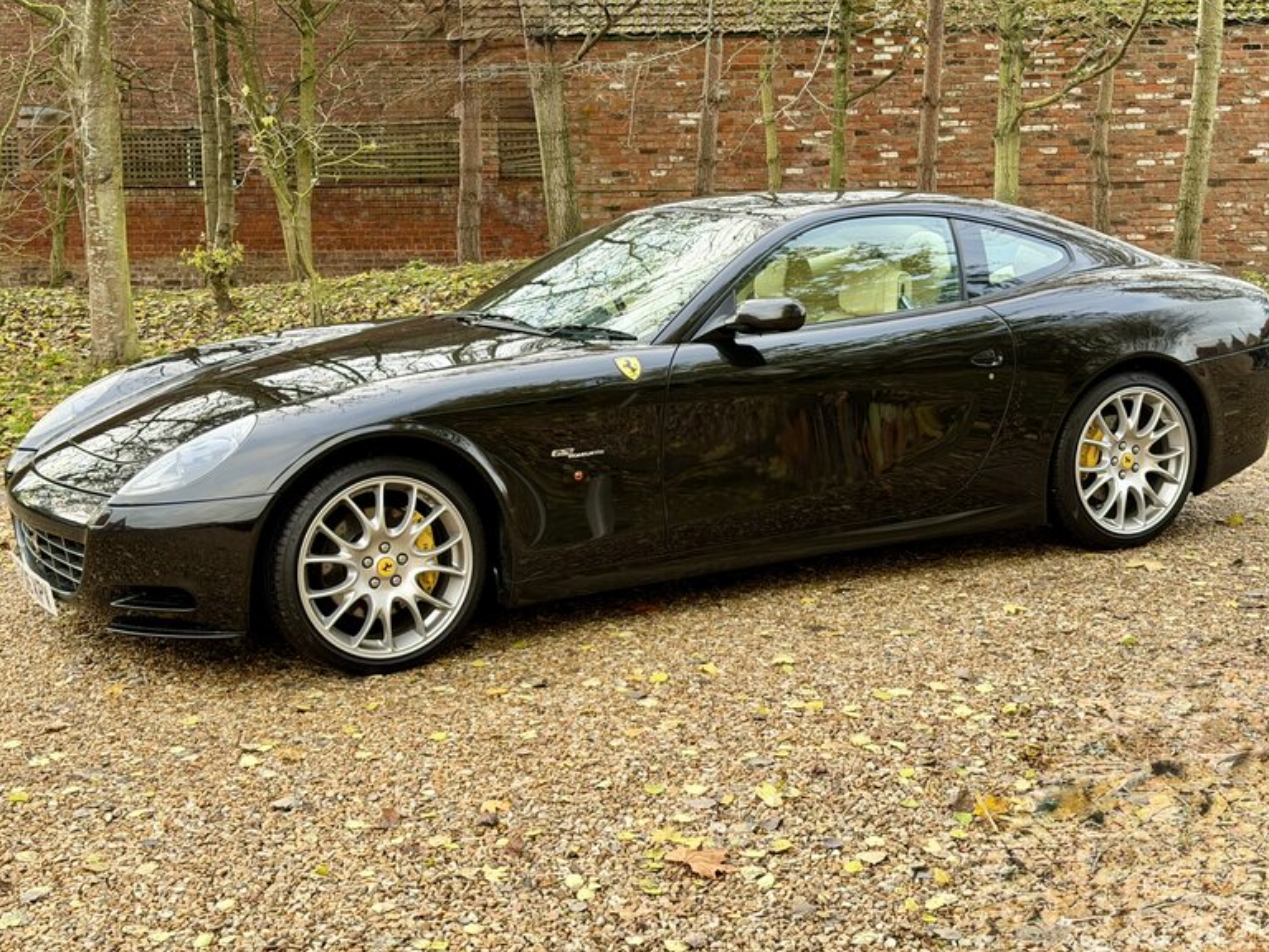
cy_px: 476
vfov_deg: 29.1
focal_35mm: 50
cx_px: 654
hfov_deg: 38.2
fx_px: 1833
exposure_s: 1/182
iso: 64
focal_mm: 6.76
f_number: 1.78
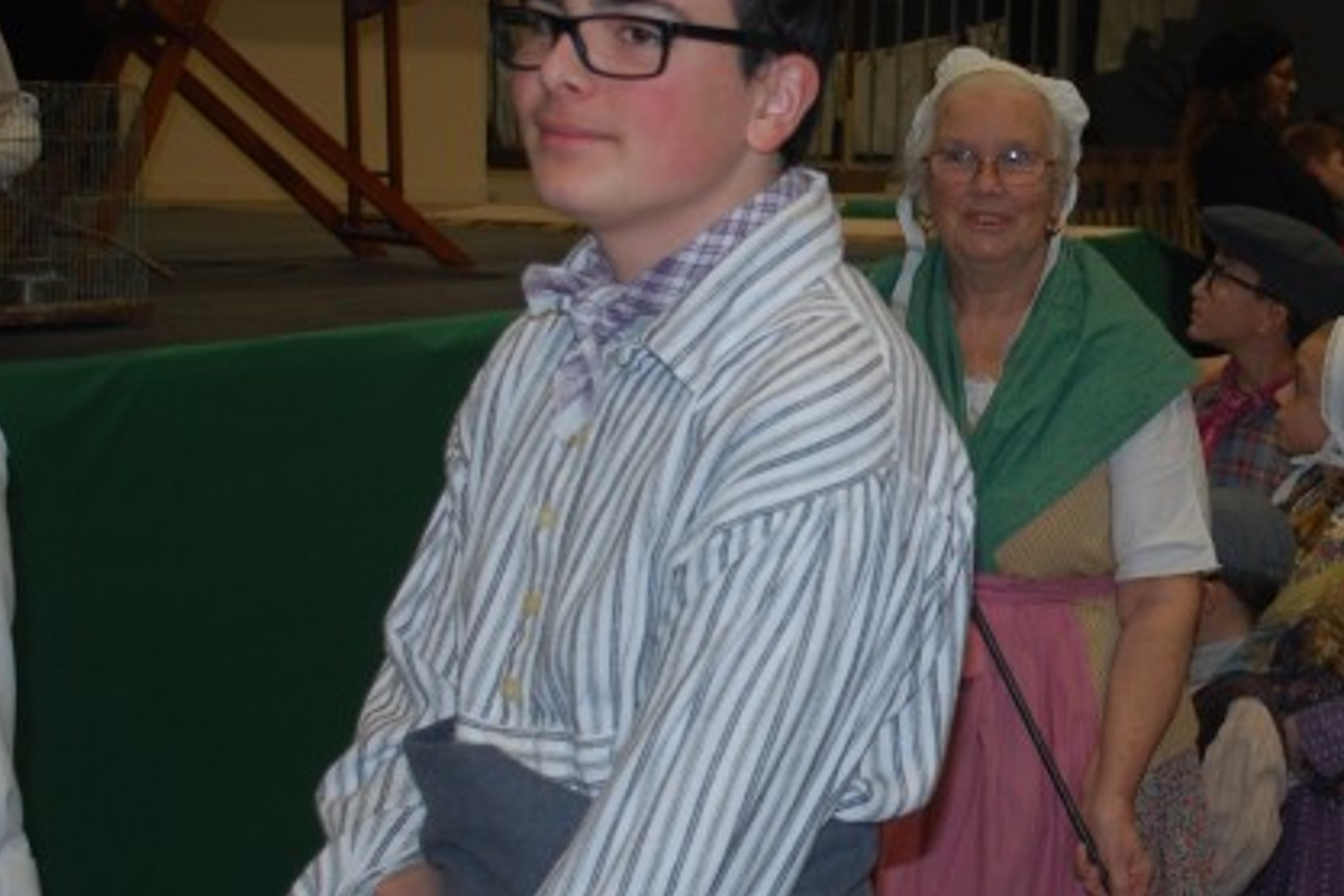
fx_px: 2800
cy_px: 372
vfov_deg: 18.2
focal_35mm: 75
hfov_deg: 26.4
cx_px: 1109
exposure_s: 1/60
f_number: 4.2
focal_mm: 26
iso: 200
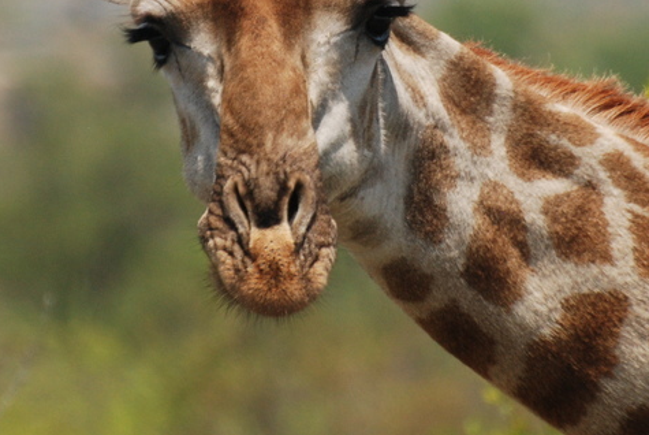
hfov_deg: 1.9
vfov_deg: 1.2
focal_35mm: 1109
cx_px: 268
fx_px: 20017
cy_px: 72
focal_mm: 300
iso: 400
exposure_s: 1/400
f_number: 5.6
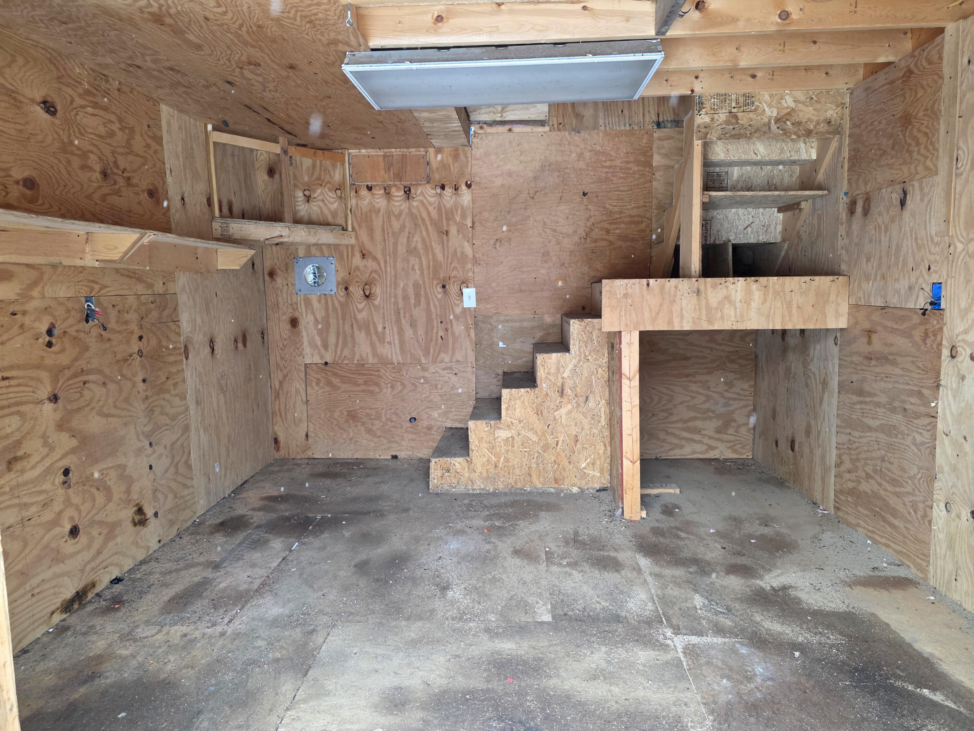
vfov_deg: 58.9
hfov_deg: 73.9
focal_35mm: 23
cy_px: 366
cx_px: 487
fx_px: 647
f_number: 1.7
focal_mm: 6.3
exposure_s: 1/120
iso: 400
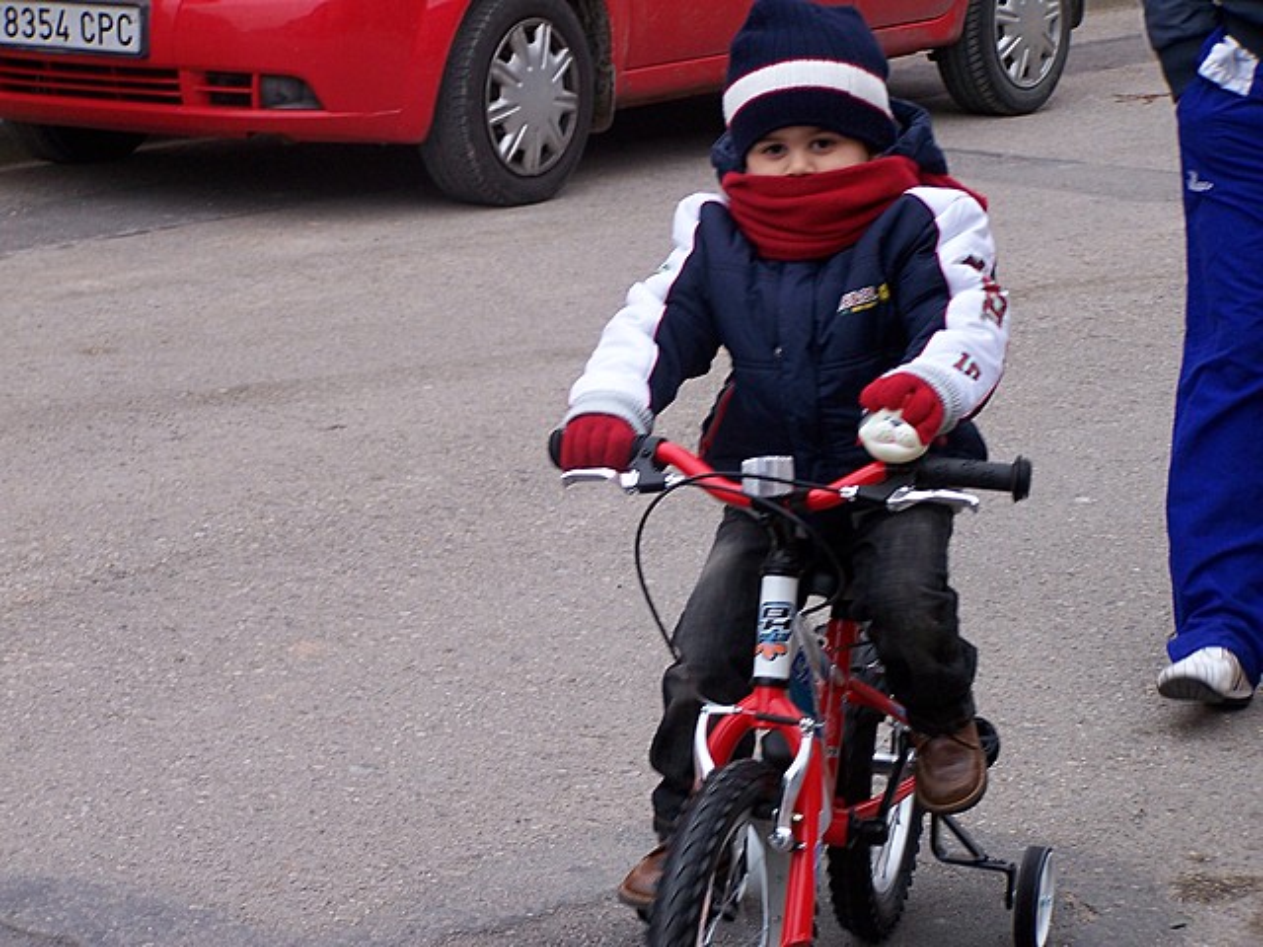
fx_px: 4269
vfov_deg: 12.7
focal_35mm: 117
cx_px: 632
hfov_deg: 16.8
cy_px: 474
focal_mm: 19.4
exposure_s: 1/125
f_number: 3.2
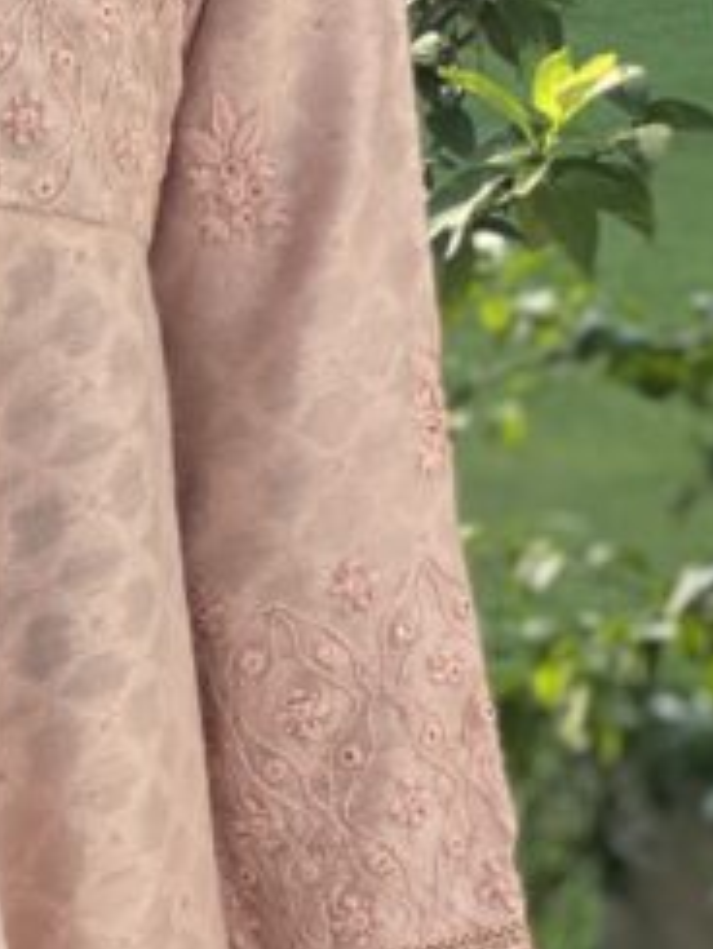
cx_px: -612
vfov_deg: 9.1
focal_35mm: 217
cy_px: 841
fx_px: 5954
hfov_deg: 6.7
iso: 20
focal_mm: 6
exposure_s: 1/272
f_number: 2
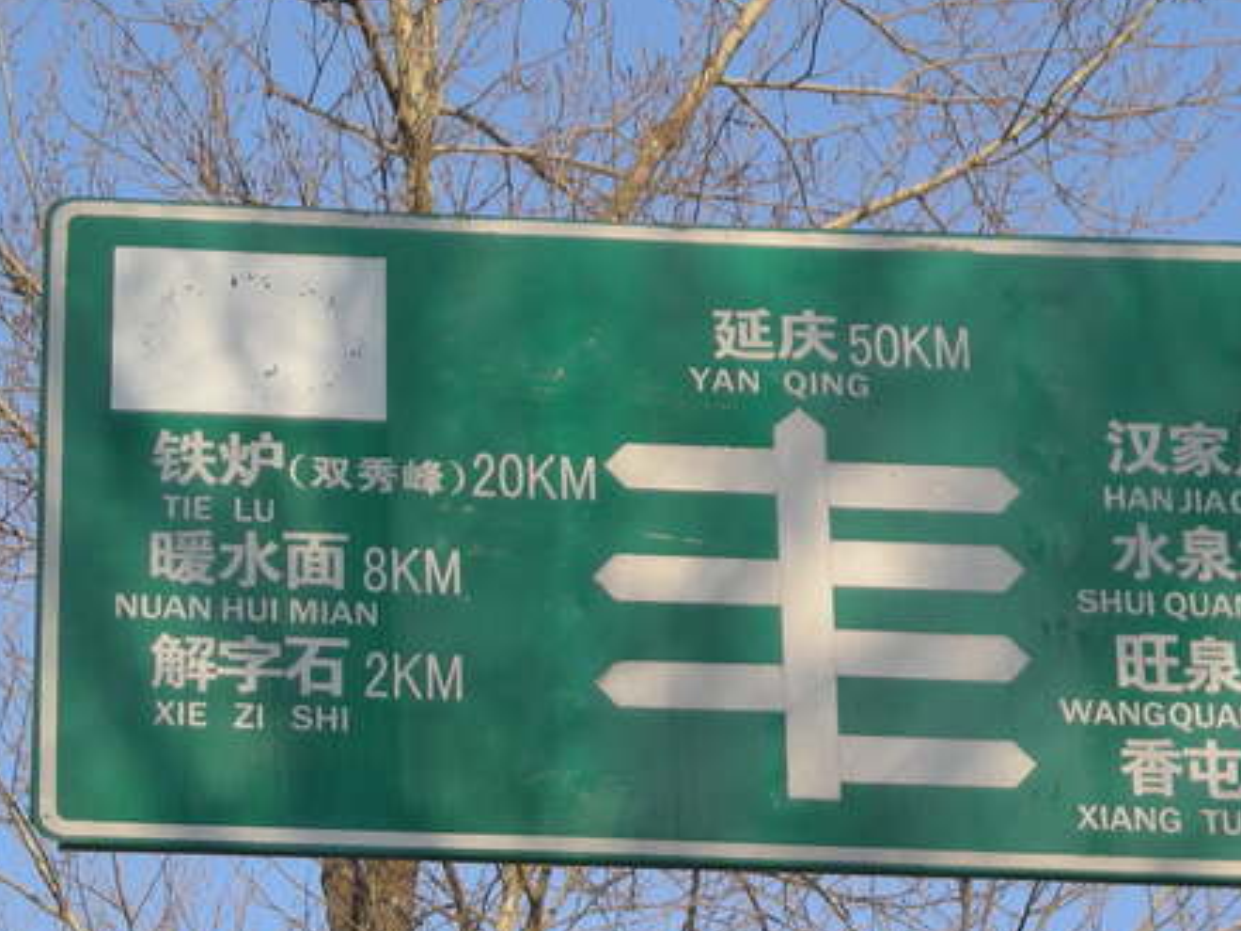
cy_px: 578
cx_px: 747
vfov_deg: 7.8
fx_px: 6847
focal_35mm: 191
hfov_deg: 10.4
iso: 50
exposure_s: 1/183
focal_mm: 17.1
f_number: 4.7
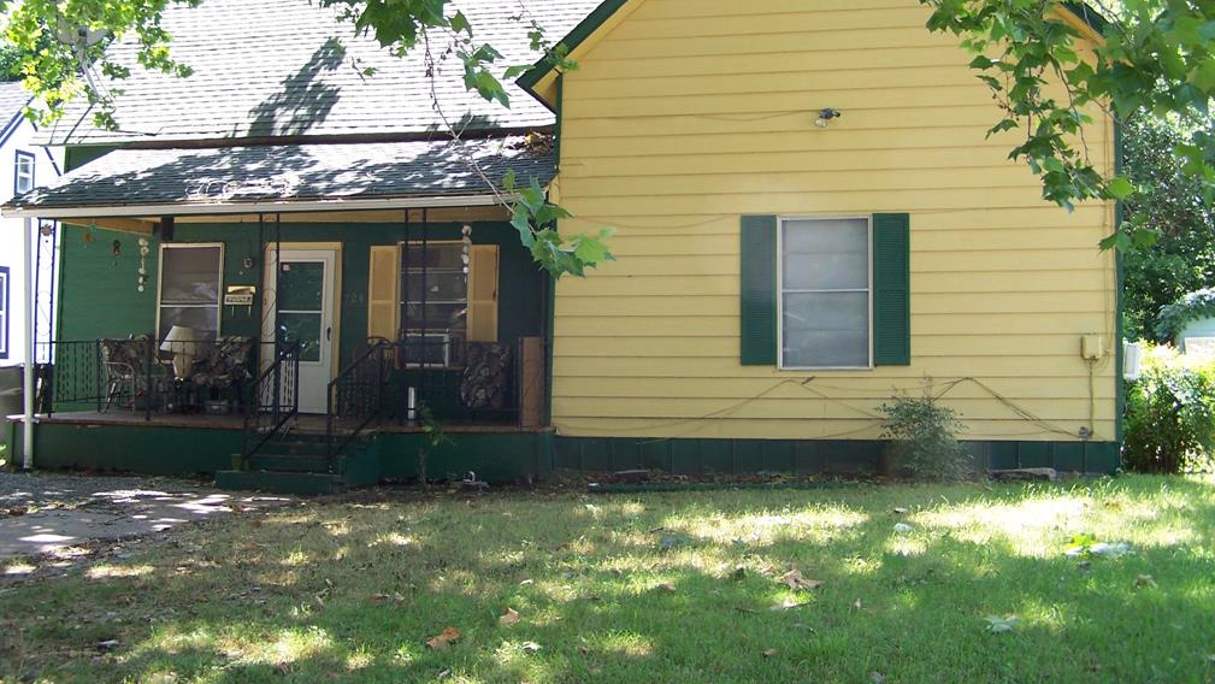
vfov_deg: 28.2
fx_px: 1353
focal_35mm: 42
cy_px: 242
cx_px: 607
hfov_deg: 48.3
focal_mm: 6.3
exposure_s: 1/100
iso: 80
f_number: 2.8
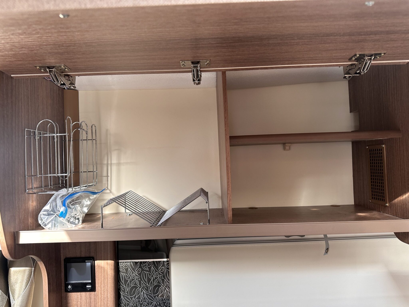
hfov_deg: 71.6
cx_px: 204
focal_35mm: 24
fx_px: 284
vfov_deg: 56.8
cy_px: 154
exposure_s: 1/121
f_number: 1.78
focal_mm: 6.86
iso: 125
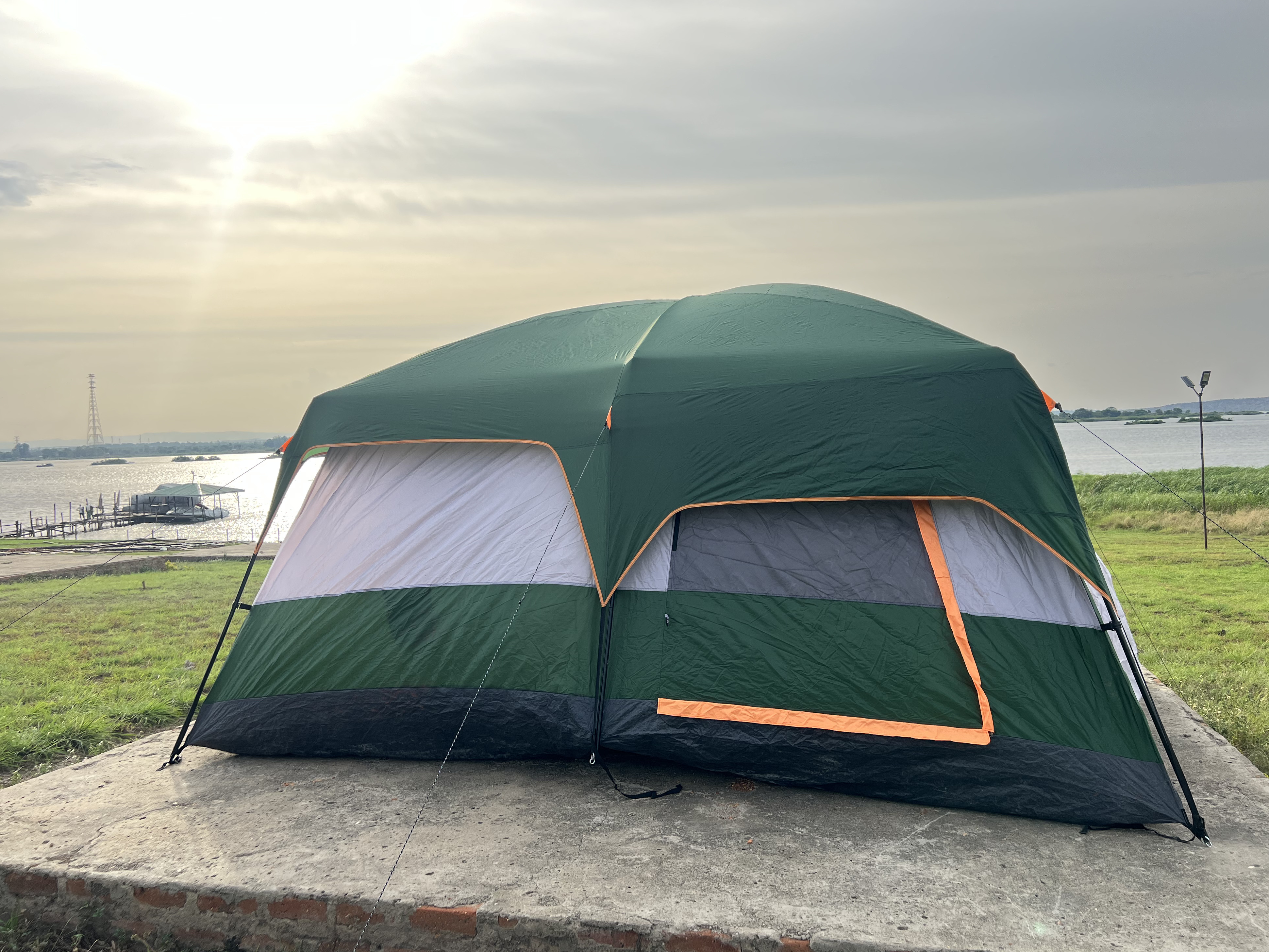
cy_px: 464
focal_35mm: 27
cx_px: 651
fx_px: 990
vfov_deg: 51.3
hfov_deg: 65.3
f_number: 1.5
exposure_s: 1/1449
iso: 50
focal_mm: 5.7
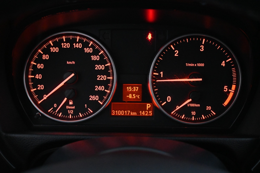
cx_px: 130
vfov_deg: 31.9
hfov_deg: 46.4
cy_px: 86
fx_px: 303
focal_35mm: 42
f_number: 4.5
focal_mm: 28
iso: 7200
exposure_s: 1/50
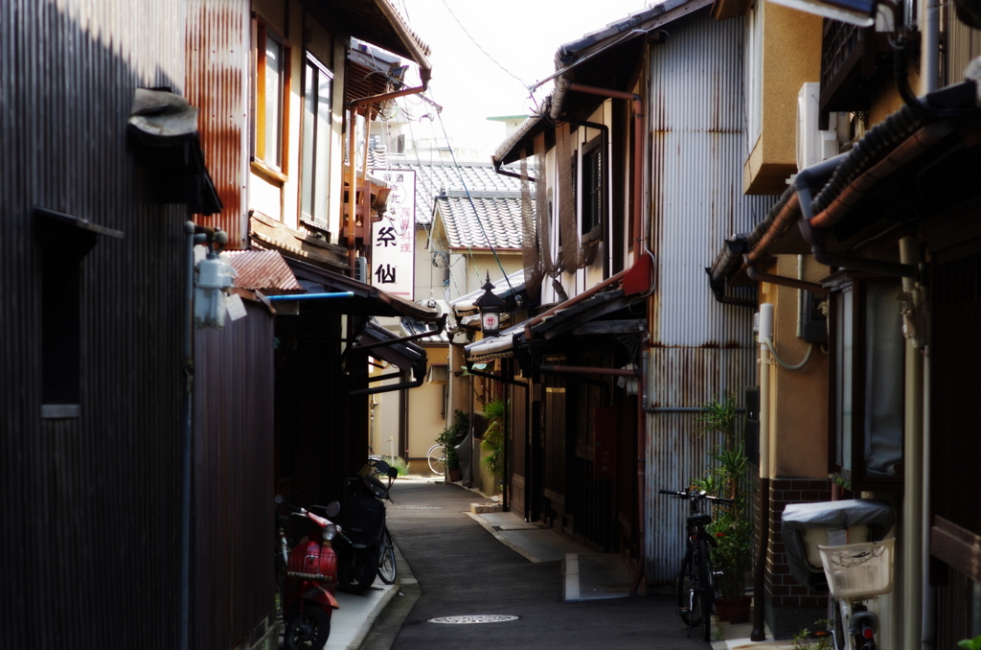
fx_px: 2855
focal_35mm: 105
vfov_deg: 13.0
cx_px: 490
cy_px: 325
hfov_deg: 19.5
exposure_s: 1/125
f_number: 4.5
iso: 100
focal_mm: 70
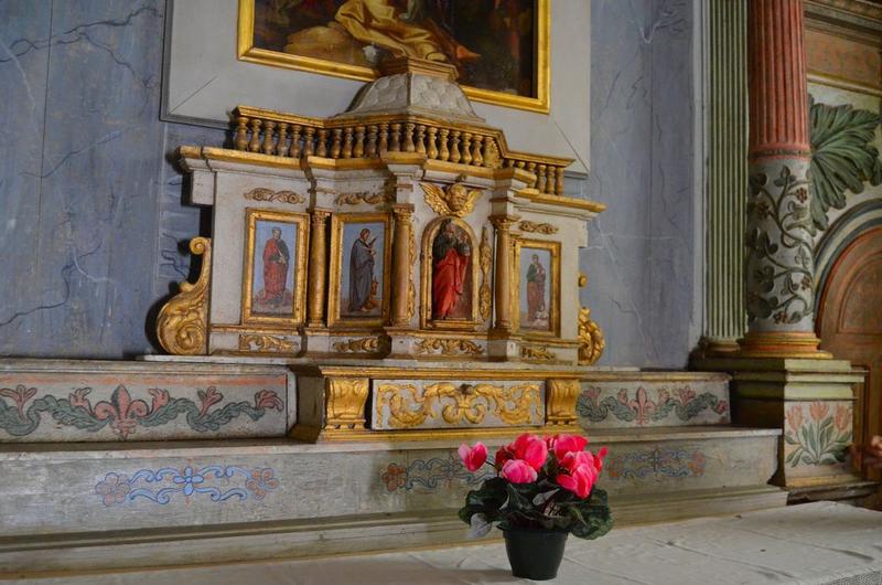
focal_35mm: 36
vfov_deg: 36.7
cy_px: 292
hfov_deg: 53.2
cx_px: 441
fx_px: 880
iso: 3200
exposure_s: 1/13
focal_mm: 24
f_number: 3.8
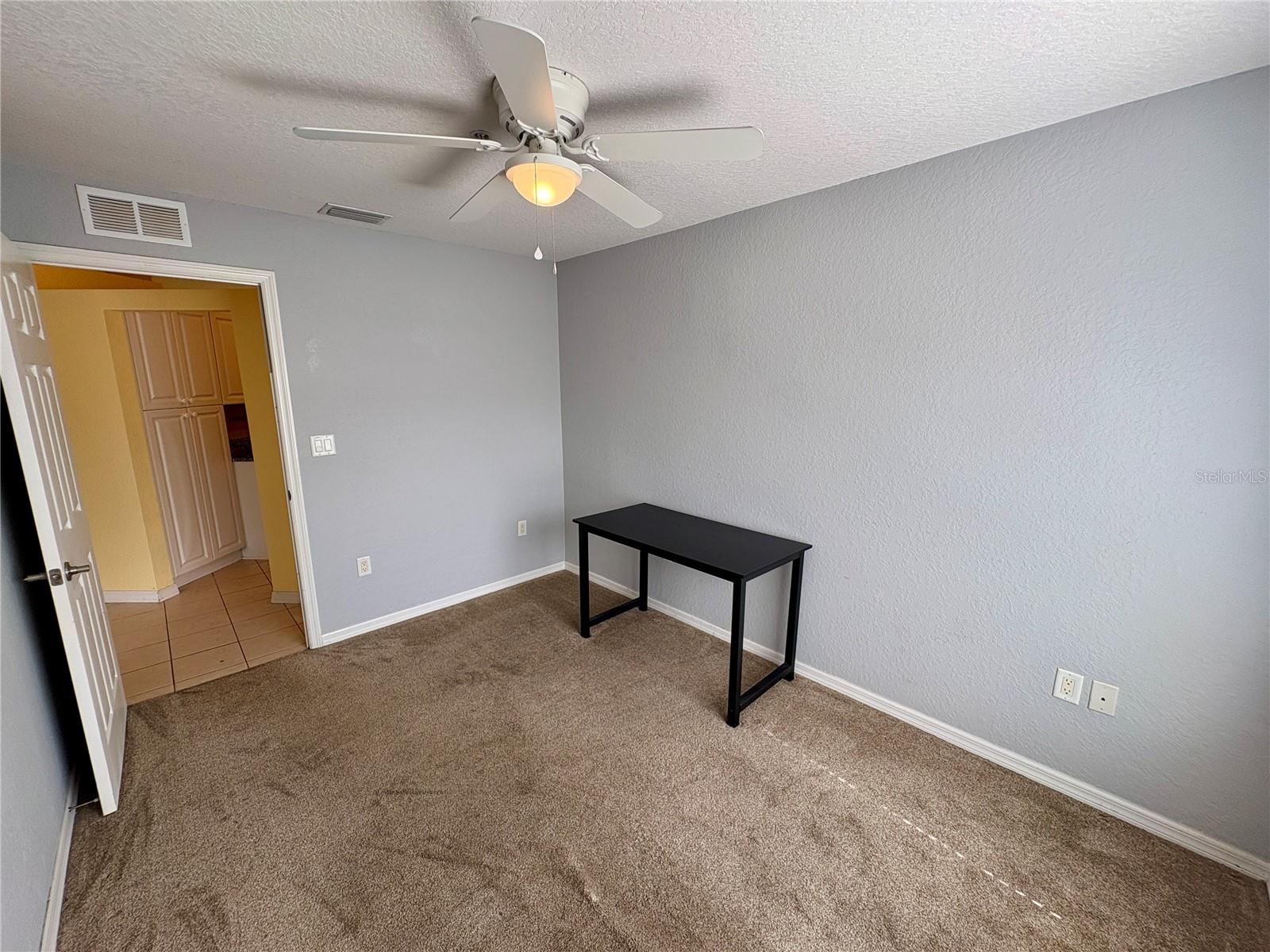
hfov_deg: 102.1
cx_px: 635
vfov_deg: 85.7
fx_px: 514
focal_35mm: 14
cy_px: 476
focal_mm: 2.22
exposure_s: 1/120
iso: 40
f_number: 2.2
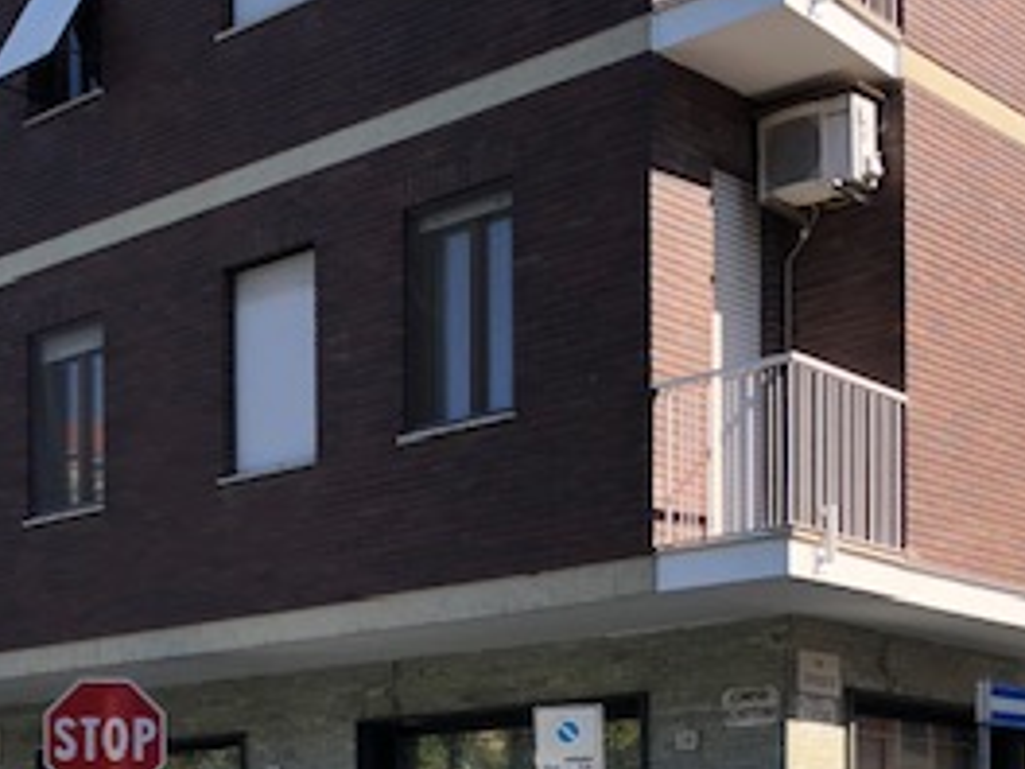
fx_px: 2014
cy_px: 905
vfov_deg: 20.3
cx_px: 512
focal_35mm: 68
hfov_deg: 28.6
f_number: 1.8
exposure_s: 1/787
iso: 20
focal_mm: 3.99
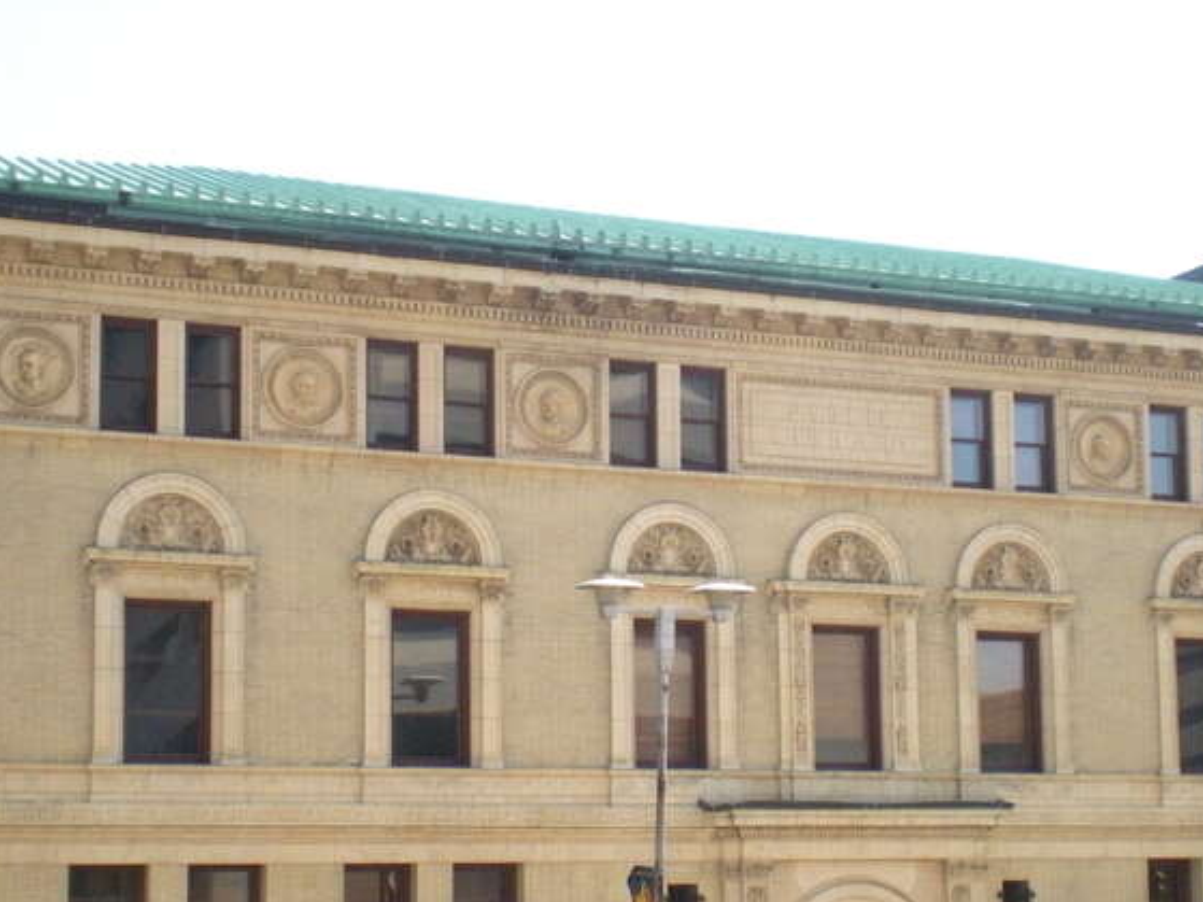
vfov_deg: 23.1
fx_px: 2189
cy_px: 639
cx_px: 609
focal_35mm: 63
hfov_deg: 30.7
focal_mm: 7.4
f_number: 4.9
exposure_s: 1/1000
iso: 400
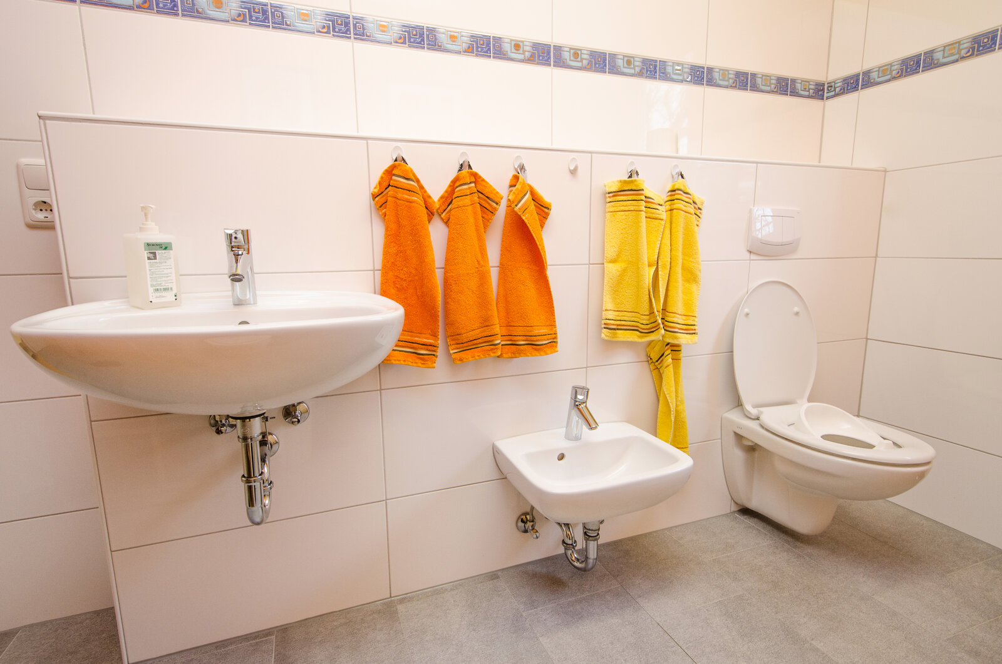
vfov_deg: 67.2
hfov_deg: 90.1
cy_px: 332
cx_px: 501
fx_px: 500
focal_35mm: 18
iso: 400
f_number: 5
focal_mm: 12
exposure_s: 1/100
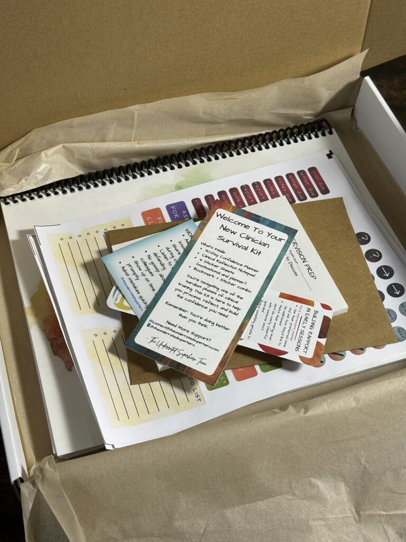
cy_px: 271
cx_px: 203
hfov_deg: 30.3
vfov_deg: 39.7
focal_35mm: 48
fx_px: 751
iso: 100
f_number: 1.78
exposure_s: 1/121
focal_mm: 6.86
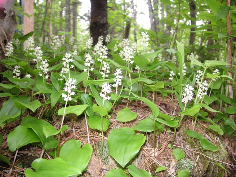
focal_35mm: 37
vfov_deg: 38.7
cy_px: 88
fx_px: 252
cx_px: 118
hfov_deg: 50.1
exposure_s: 1/125
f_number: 2.8
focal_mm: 6.1
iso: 160
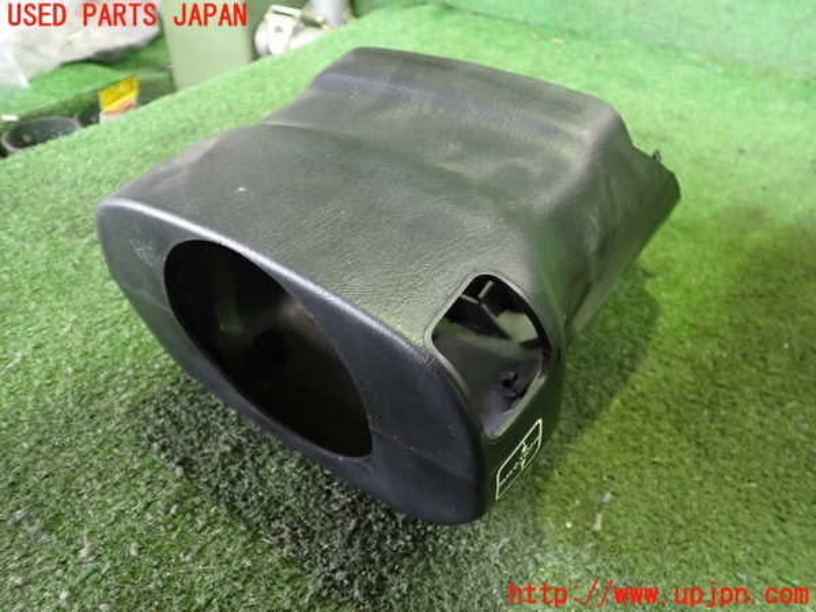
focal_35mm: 30
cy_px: 306
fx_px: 707
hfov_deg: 60.0
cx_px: 408
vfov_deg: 46.8
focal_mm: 5.4
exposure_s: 1/25
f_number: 2.3
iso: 800
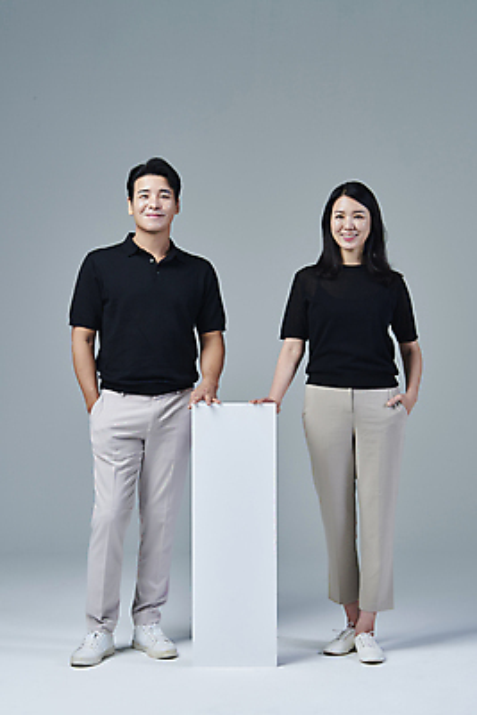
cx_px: 238
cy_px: 358
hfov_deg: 22.6
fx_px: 1191
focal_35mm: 60
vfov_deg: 33.4
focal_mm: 60
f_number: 16
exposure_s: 1/125
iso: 100
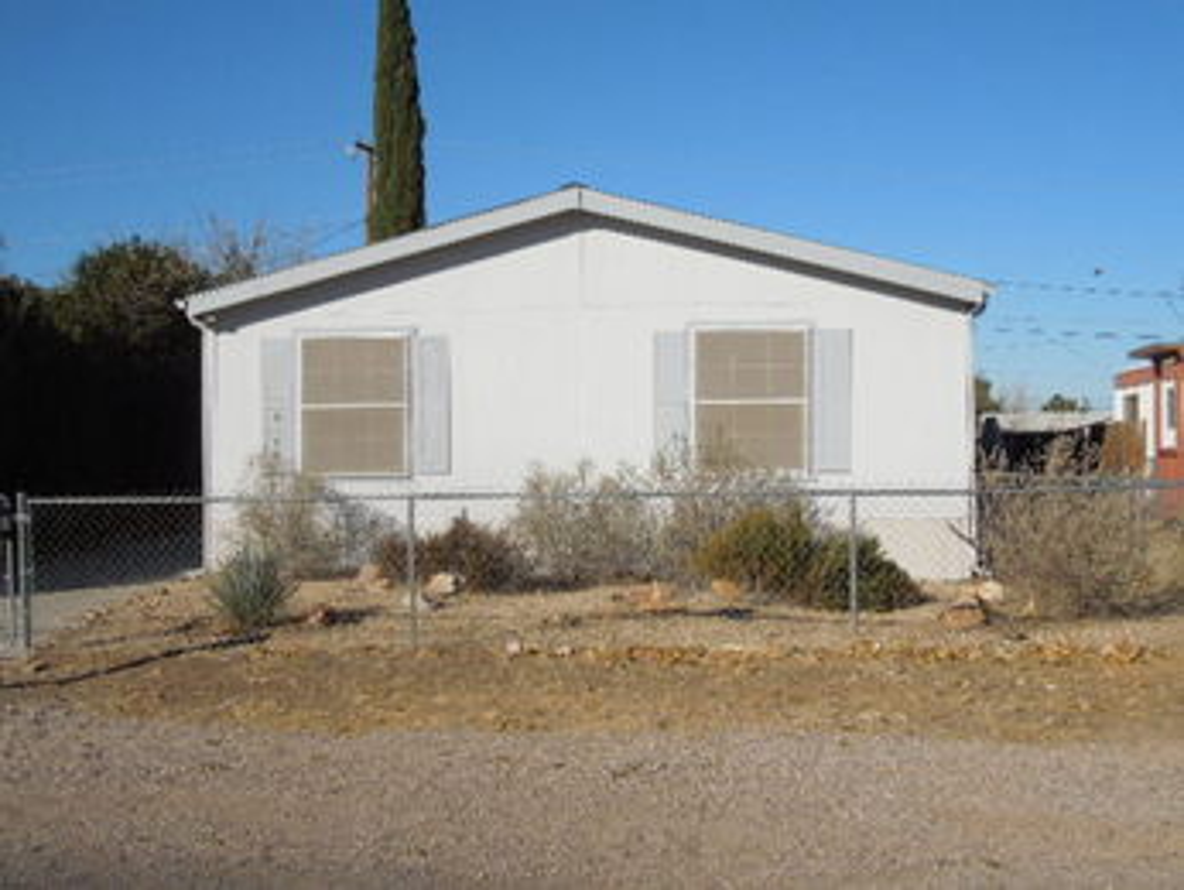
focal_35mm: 48
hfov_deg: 39.6
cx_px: 592
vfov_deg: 30.3
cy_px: 445
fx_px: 1643
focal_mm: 8.7
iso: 400
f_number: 8
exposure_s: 1/1600
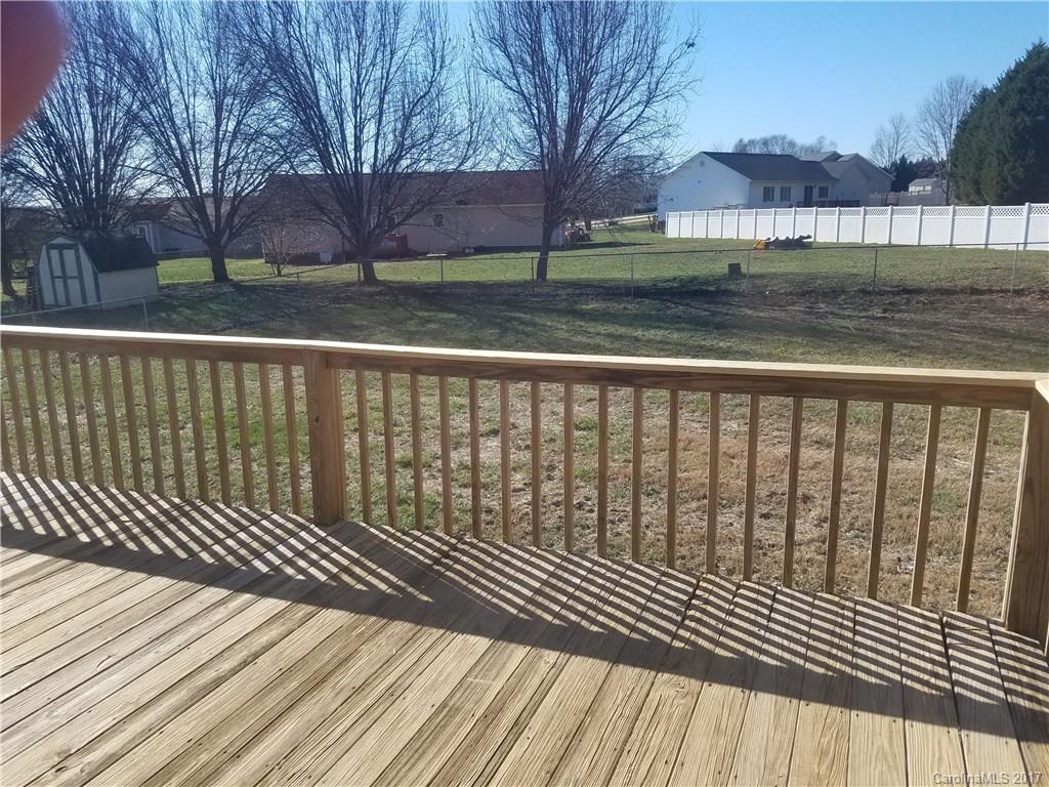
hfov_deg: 67.3
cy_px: 394
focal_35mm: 26
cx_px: 524
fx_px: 788
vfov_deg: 53.1
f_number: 1.7
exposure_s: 1/1932
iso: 50
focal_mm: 4.2
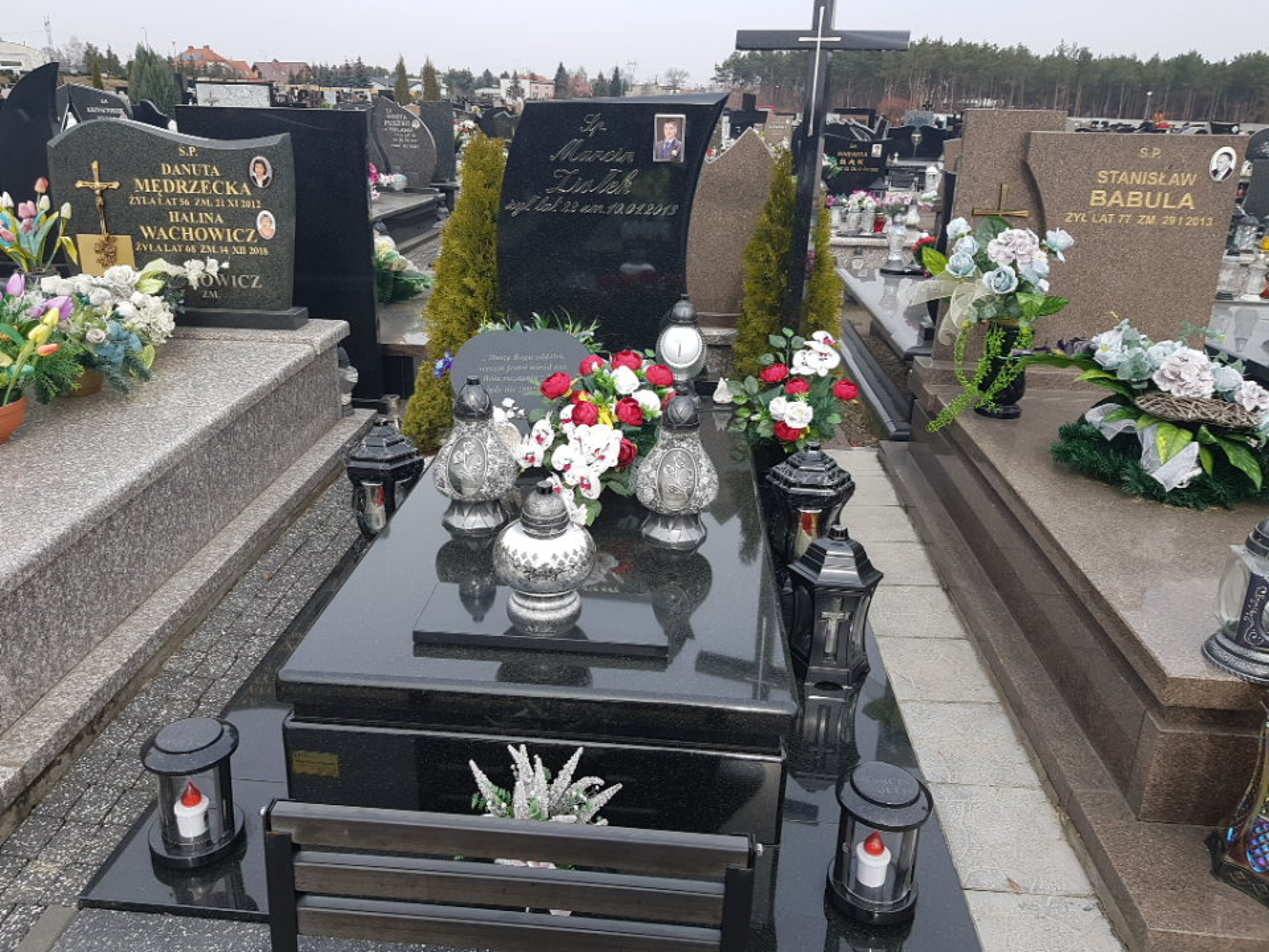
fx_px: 953
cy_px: 476
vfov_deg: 53.1
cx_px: 634
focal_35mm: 26
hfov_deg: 67.3
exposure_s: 1/808
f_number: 1.7
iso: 40
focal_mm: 4.2
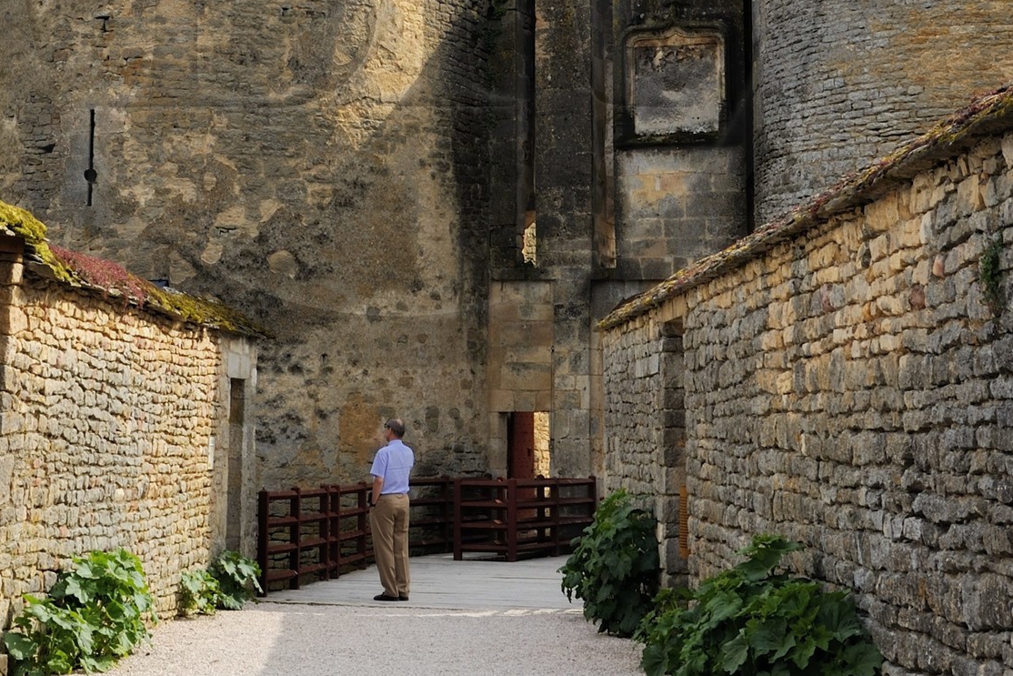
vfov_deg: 16.2
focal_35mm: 82
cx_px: 397
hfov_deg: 24.7
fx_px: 2308
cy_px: -60
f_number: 14
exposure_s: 1/160
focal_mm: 38
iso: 200
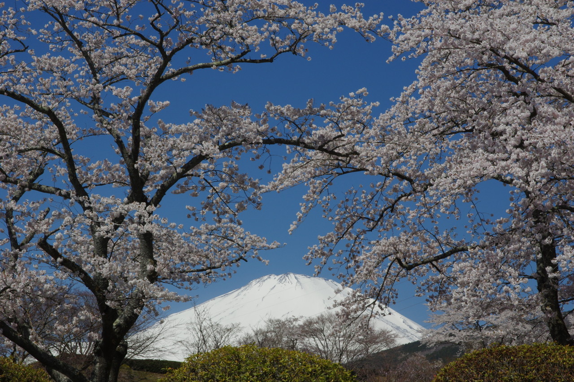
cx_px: 287
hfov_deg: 21.7
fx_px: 1497
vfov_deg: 14.5
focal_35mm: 94
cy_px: 191
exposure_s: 1/250
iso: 200
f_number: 18
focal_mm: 63
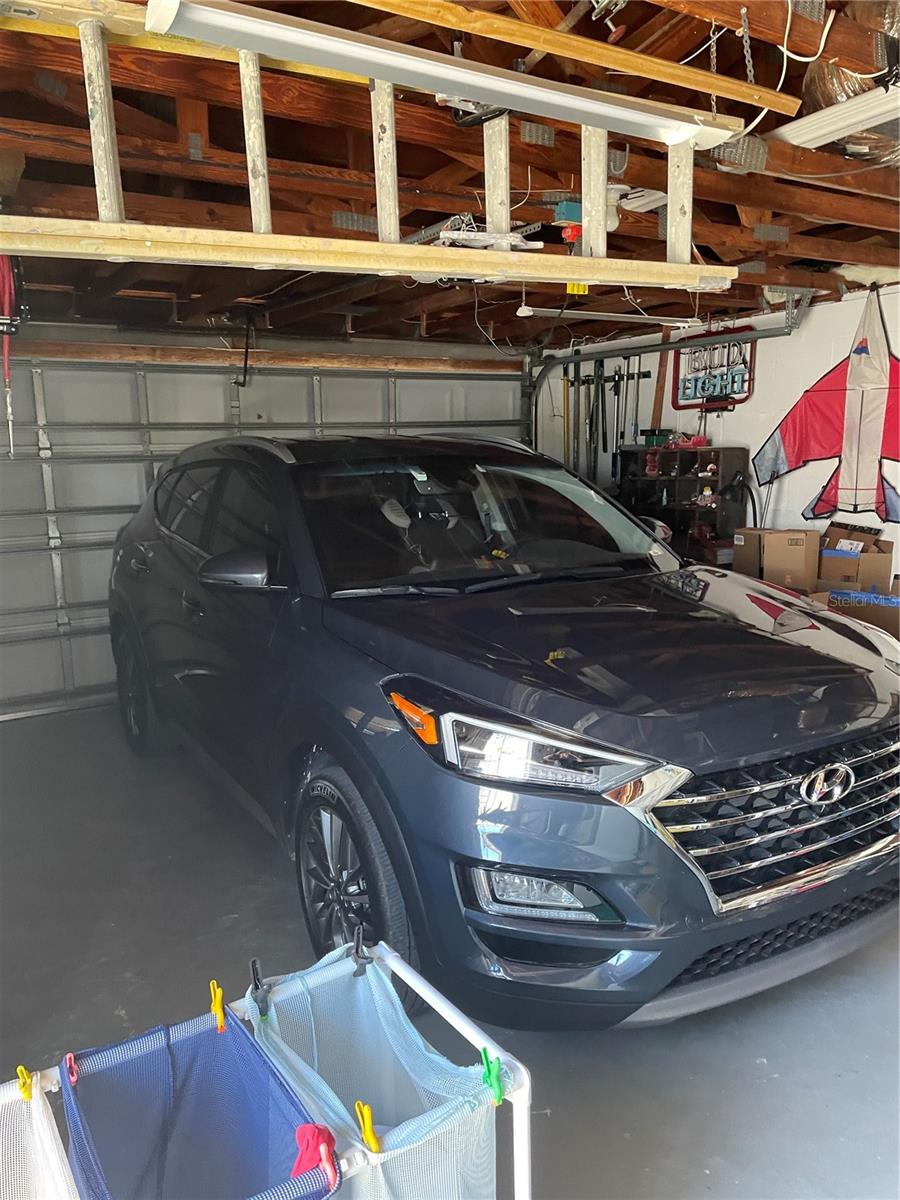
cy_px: 600
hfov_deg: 53.1
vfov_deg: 67.3
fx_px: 901
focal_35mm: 26
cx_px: 450
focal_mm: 4.2
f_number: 1.6
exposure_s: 1/60
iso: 400
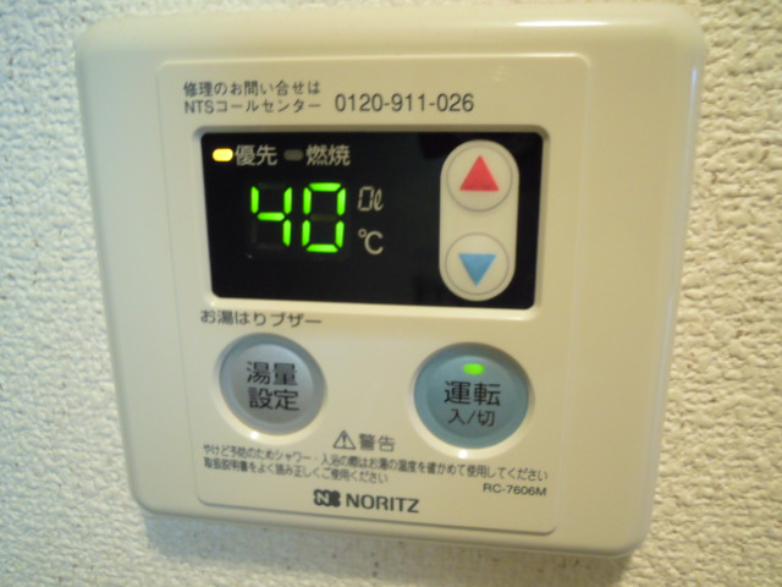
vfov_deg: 49.7
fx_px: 633
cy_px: 294
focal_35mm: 28
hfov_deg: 63.4
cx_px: 391
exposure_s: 1/30
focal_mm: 5
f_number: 2.7
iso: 360
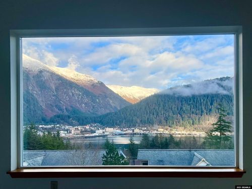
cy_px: 94
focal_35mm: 26
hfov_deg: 67.3
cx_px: 126
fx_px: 189
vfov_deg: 53.1
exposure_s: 1/1252
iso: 50
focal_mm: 5.7
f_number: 1.5
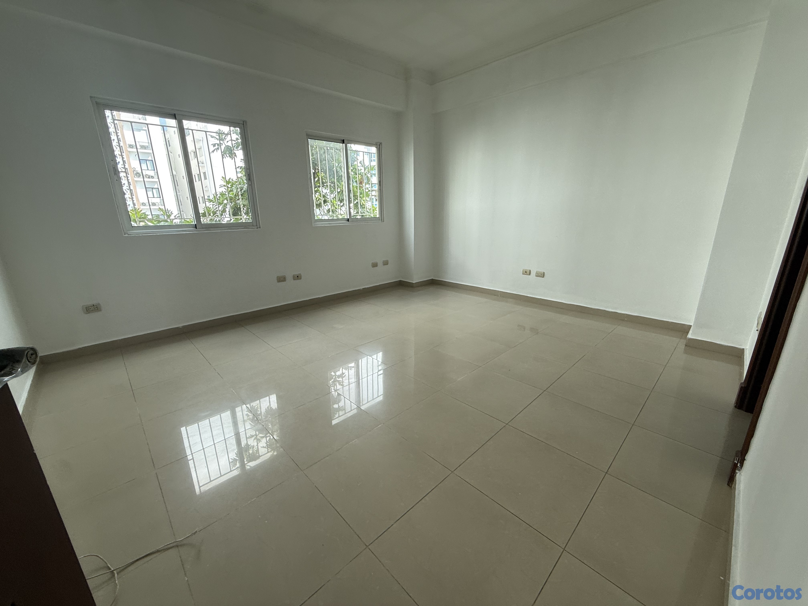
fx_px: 327
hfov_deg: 102.1
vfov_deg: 85.7
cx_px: 404
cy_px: 303
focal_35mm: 14
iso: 50
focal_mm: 2.22
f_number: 2.2
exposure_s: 1/99
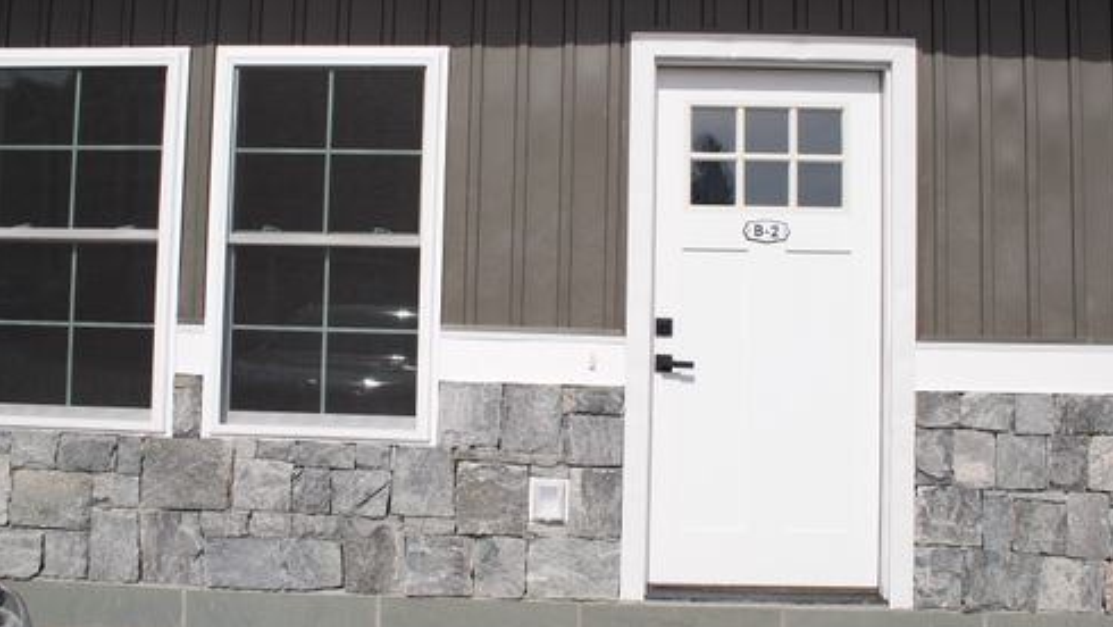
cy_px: 261
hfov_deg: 61.0
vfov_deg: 36.6
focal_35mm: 32
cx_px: 561
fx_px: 945
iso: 200
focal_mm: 20
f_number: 11
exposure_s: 1/500
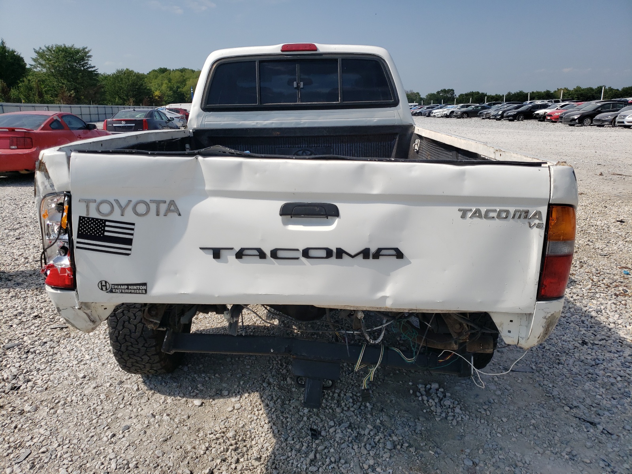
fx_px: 475
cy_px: 237
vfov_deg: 53.1
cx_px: 316
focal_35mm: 26
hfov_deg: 67.3
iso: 50
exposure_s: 1/5000
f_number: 1.5
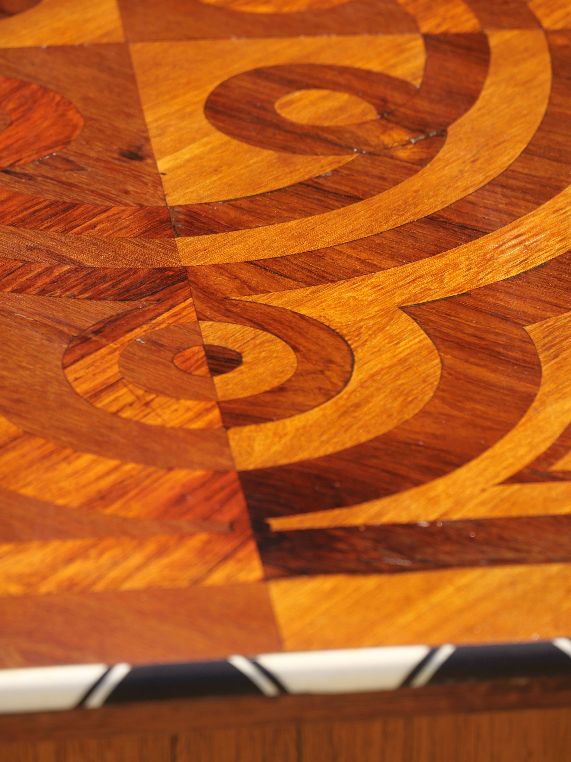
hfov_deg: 7.4
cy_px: 381
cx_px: 286
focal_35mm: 201
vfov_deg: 9.8
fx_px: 4420
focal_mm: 100
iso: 200
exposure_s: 1/320
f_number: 5.6
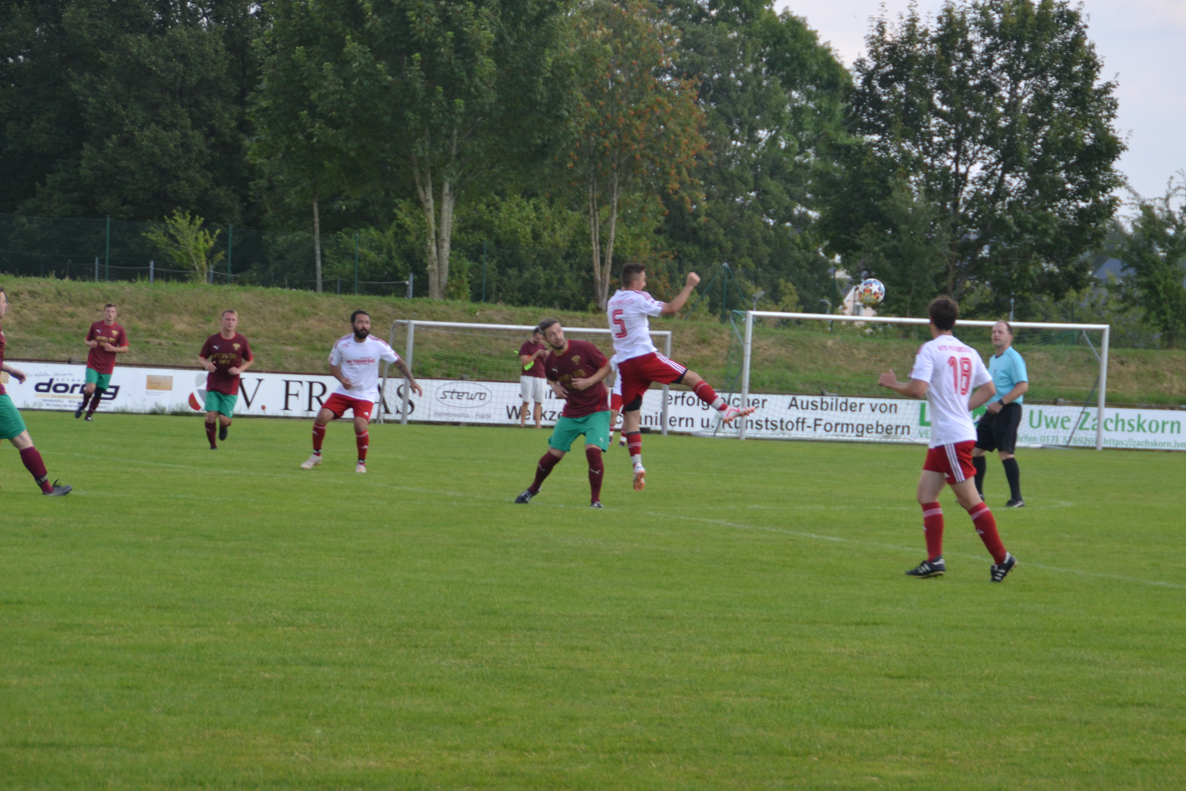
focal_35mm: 158
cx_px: 593
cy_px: 396
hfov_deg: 13.0
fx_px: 5188
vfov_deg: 8.7
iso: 400
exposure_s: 1/500
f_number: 6
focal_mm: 105
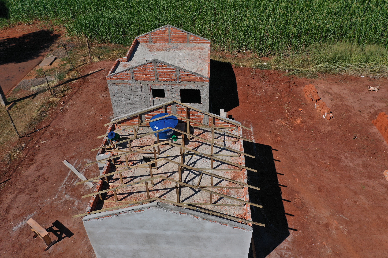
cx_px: 194
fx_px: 302
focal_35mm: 28
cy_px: 129
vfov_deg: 46.4
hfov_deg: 65.5
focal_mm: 10.26
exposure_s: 1/60
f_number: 3.5
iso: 100
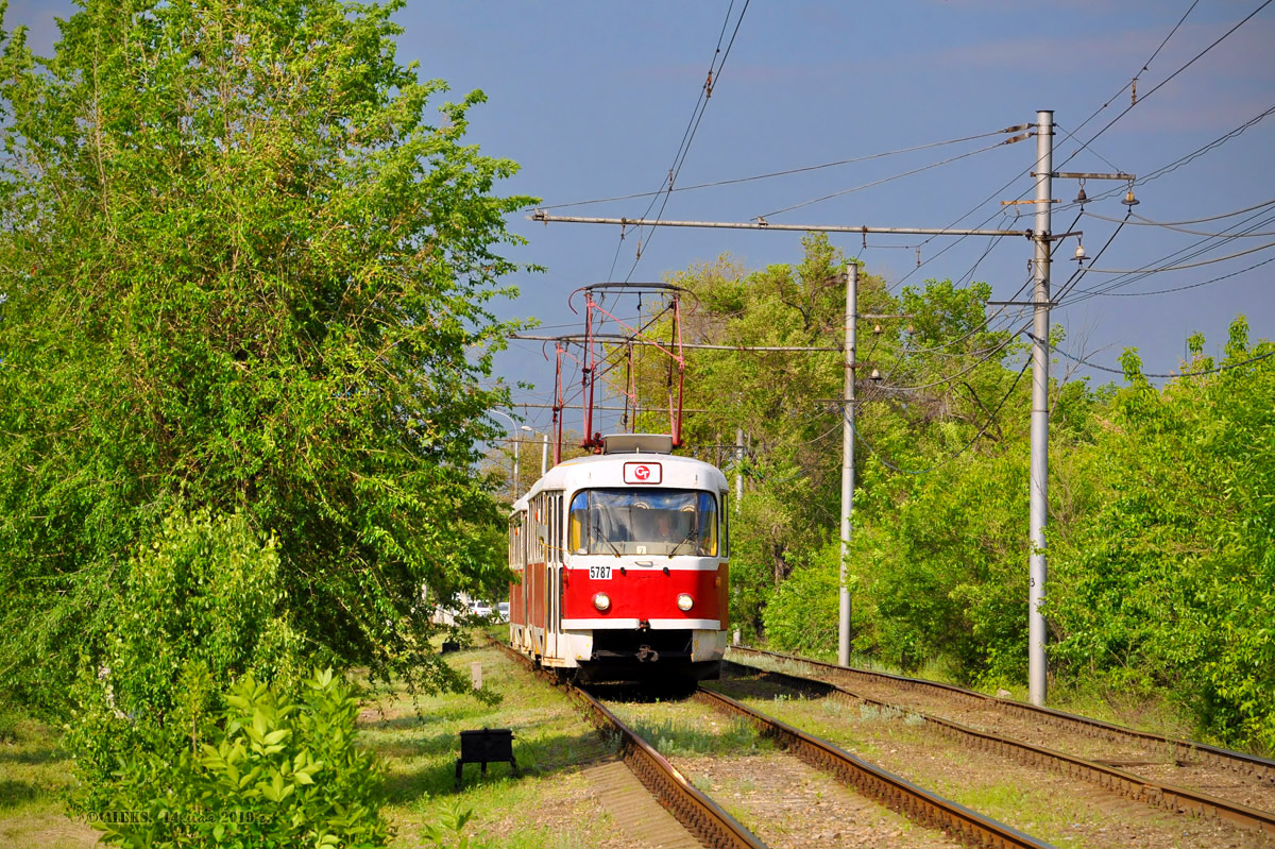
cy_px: 424
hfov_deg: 15.2
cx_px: 638
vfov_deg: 10.2
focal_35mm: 135
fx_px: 4779
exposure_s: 1/500
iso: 200
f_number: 8
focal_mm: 90
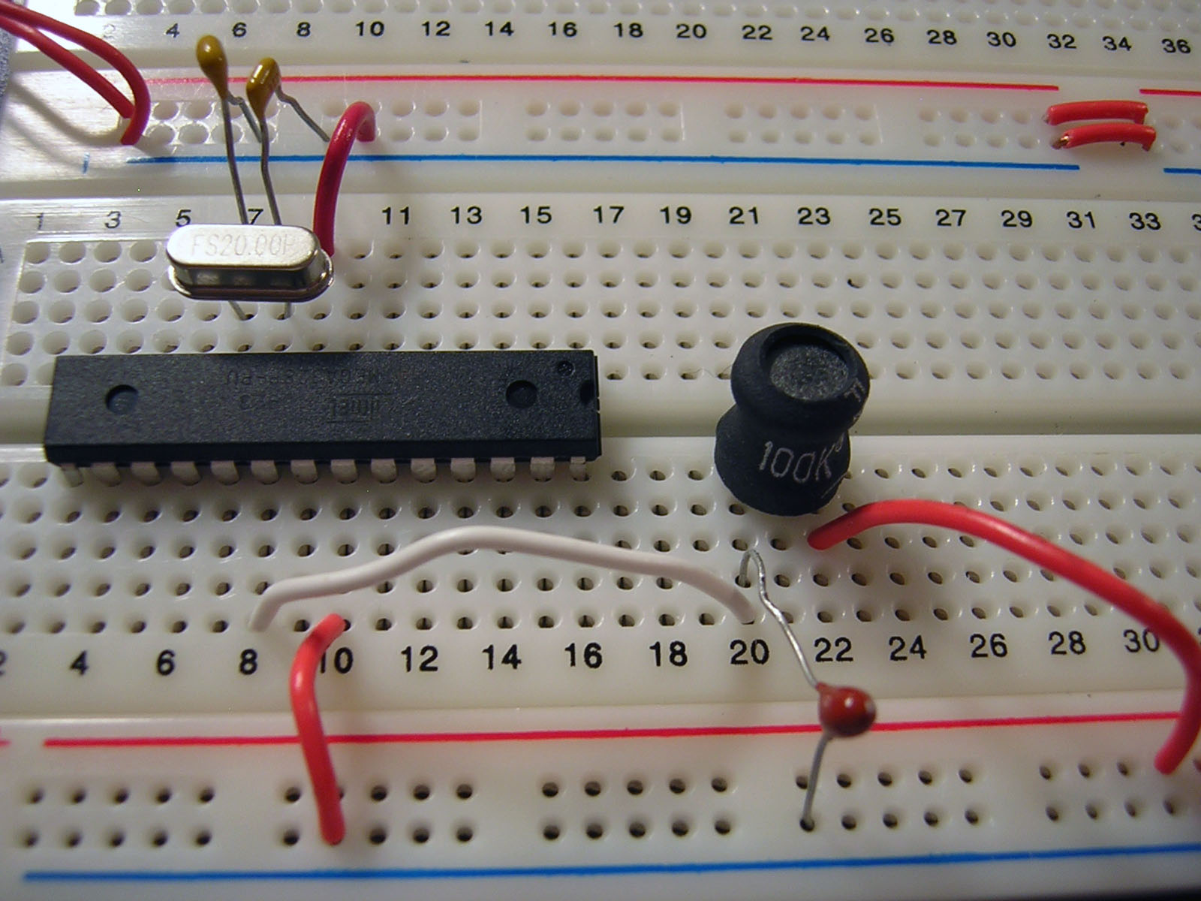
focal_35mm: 36
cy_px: 450
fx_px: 1249
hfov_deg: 51.4
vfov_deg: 39.7
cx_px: 600
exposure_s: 1/8.4
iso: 100
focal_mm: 4.7
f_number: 2.6
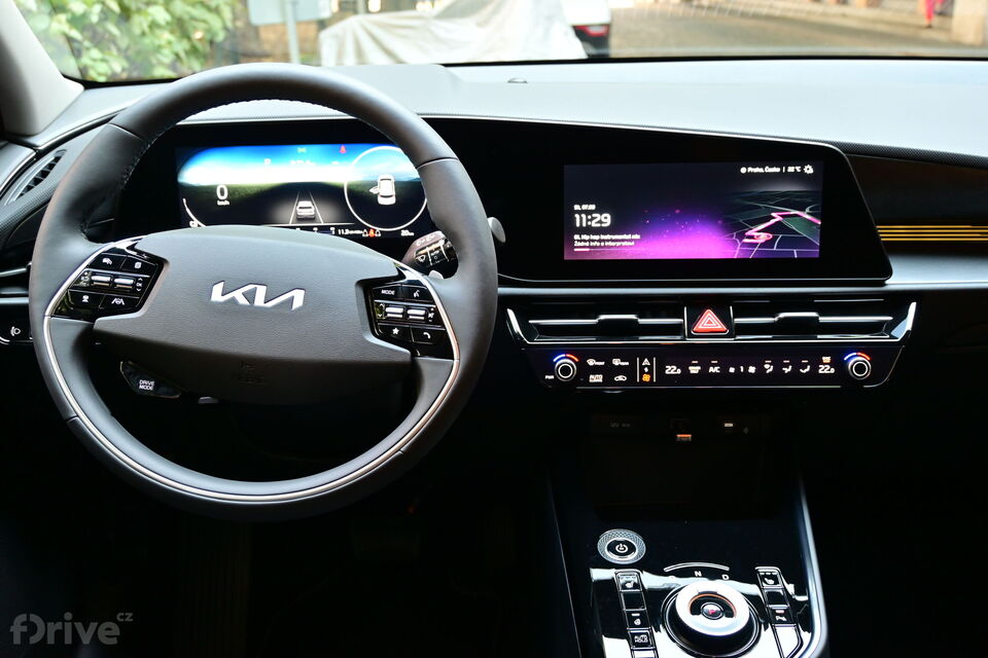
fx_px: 947
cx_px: 494
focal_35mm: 34
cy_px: 329
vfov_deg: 38.4
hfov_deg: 55.1
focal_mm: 23
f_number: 4.2
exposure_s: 1/40
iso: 640
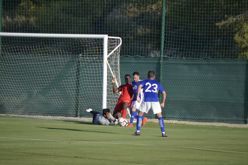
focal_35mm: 300
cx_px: 124
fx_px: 2063
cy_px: 82
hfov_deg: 6.9
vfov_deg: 4.6
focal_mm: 200
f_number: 5.6
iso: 400
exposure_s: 1/1250
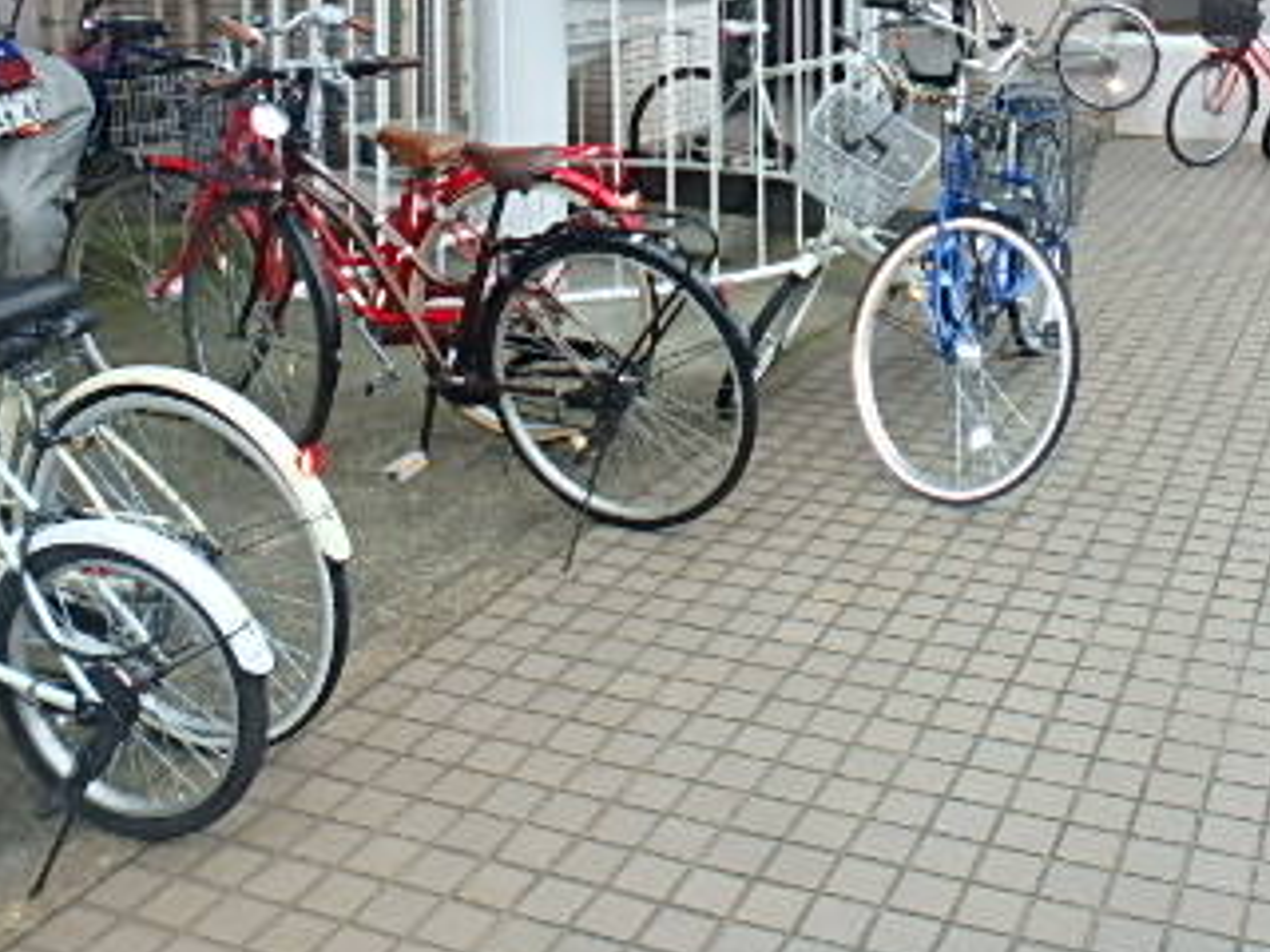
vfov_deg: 32.2
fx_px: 1541
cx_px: 909
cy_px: 48
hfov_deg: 43.7
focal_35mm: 42
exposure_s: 1/250
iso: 125
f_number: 3.5
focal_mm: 3.7
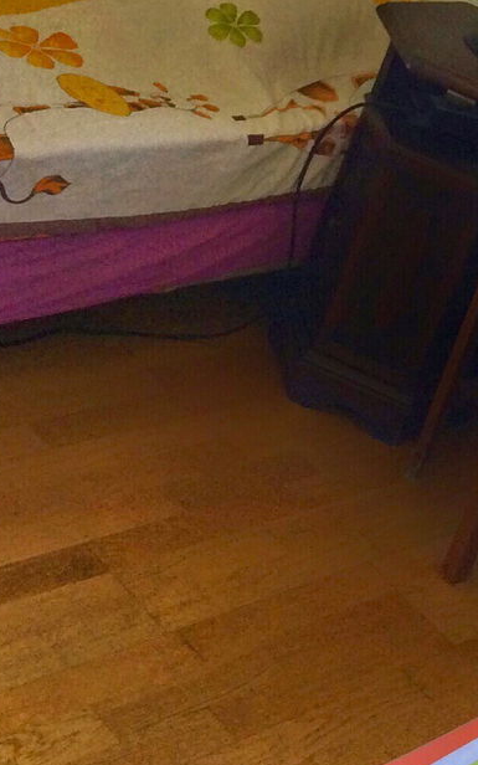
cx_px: 617
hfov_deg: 14.3
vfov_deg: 22.8
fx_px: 1834
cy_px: 45
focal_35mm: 88
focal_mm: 3.3
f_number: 2.4
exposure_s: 1/50
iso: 32
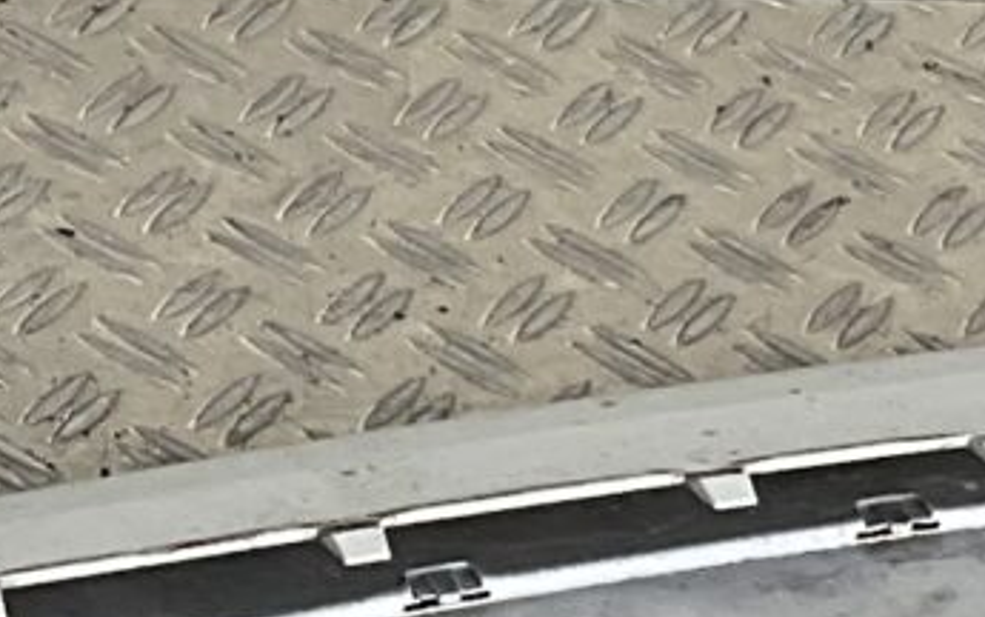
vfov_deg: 5.8
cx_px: -246
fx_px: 6124
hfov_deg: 9.1
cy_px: 103
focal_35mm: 228
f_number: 1.8
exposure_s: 1/125
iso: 16
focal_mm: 3
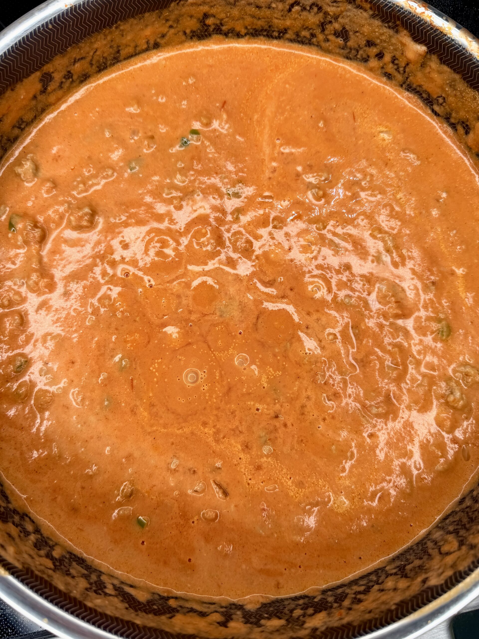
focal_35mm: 24
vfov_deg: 71.6
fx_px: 443
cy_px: 320
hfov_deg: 56.8
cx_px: 240
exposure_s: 1/822
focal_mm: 6.76
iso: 80
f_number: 1.78
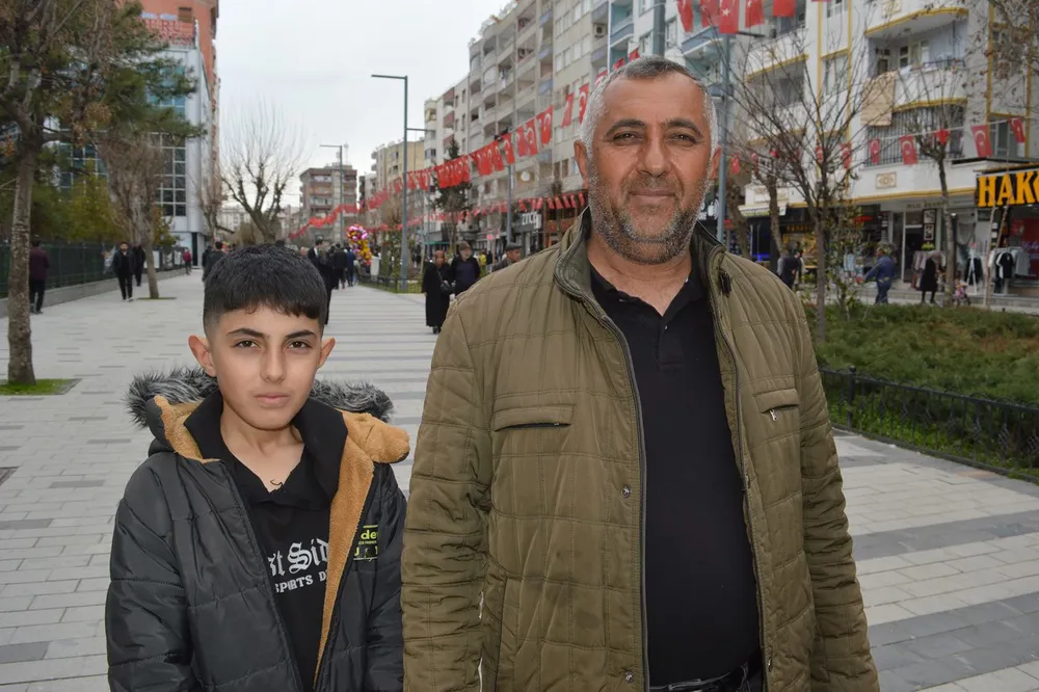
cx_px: 520
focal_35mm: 27
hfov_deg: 67.4
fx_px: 779
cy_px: 346
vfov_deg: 47.9
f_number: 5.6
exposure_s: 1/200
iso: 100
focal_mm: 18
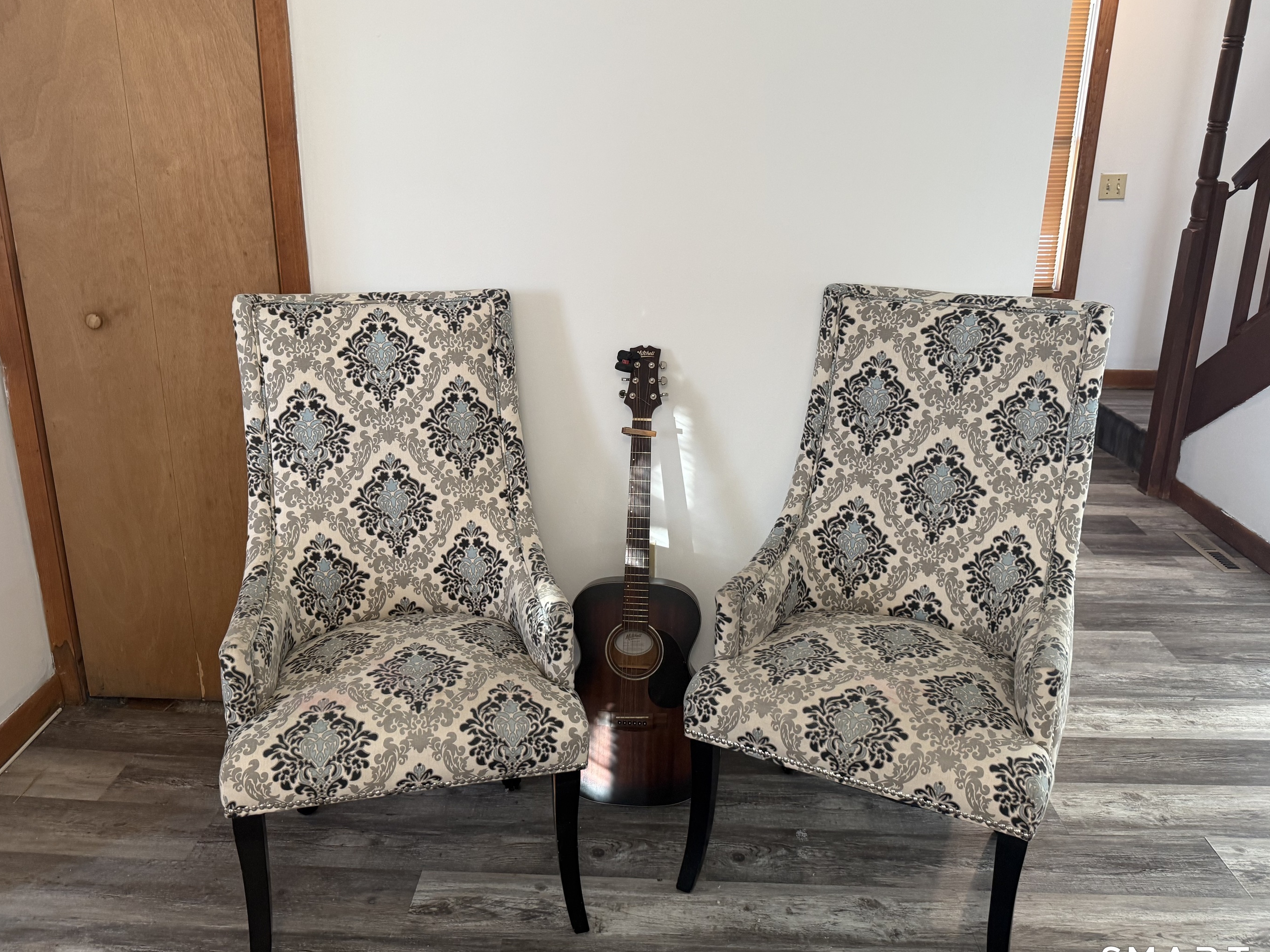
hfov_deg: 65.3
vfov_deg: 51.3
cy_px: 449
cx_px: 599
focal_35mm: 27
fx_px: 991
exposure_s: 1/60
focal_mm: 6.76
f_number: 1.78
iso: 200
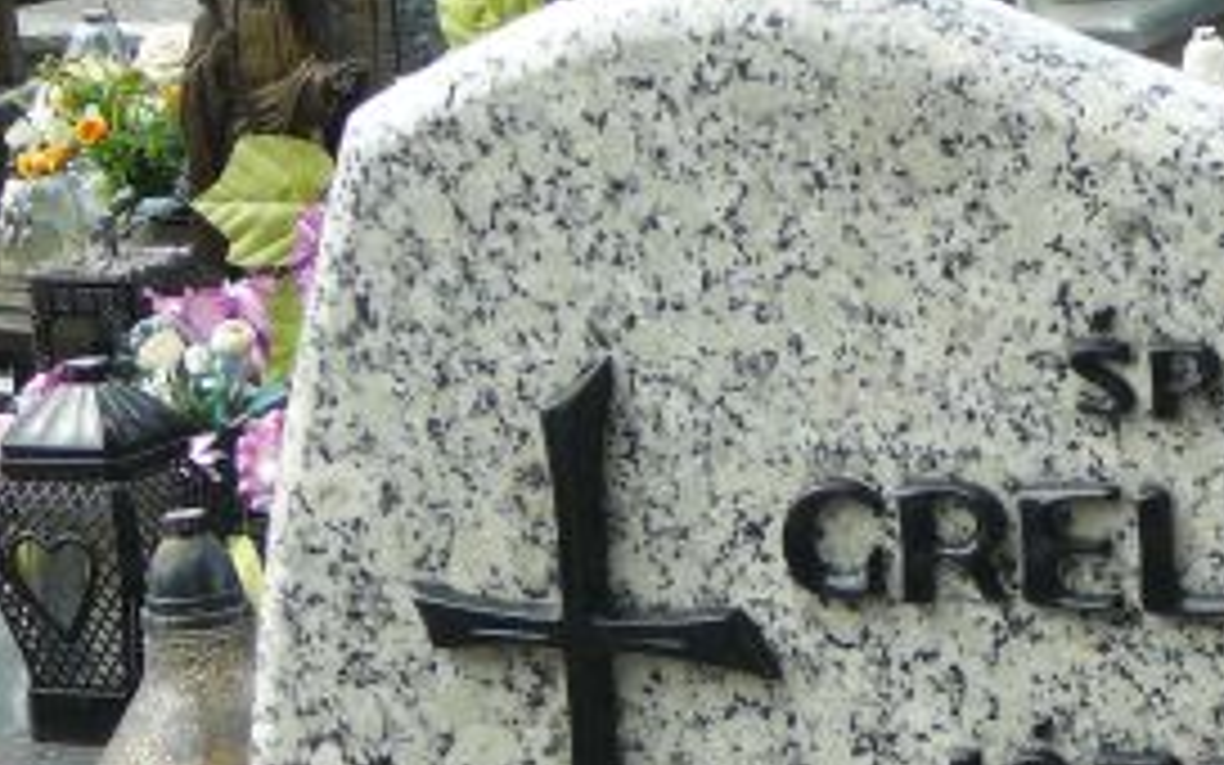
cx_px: 1076
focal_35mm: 152
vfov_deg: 8.6
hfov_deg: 13.7
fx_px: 5070
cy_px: 806
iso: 80
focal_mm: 9.1
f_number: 3.6
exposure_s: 1/200
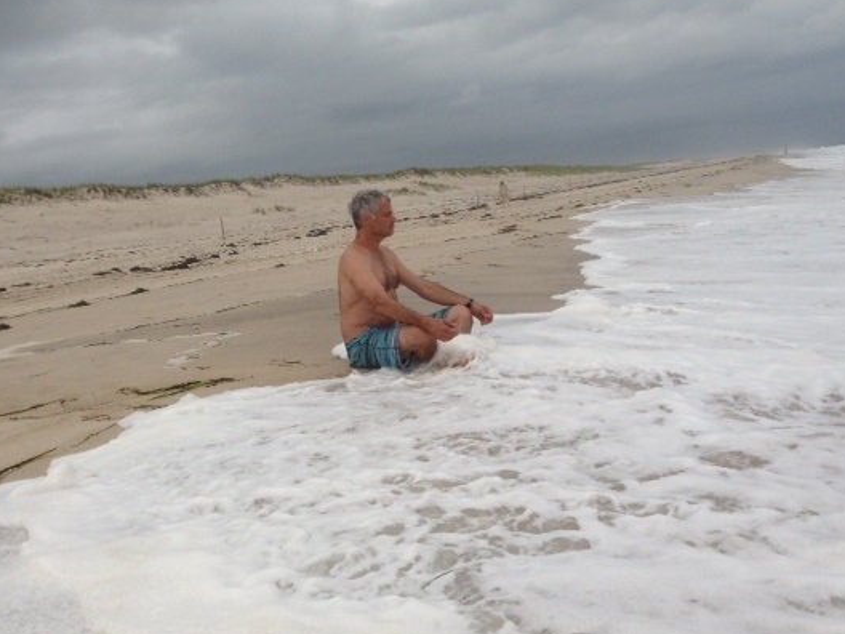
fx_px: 976
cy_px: 298
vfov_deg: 35.9
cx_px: 419
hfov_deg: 46.8
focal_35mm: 40
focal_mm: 4.12
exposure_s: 1/4184
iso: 50
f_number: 2.4
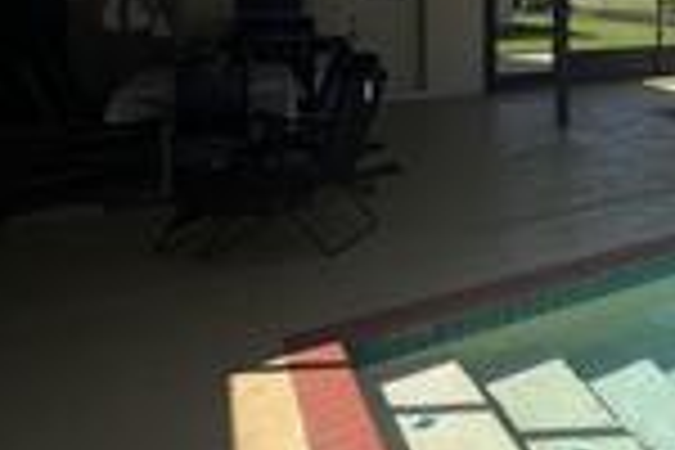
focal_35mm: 36
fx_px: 675
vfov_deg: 33.5
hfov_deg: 36.6
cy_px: -9
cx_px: 860
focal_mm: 1.57
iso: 32
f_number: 1.8
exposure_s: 1/803
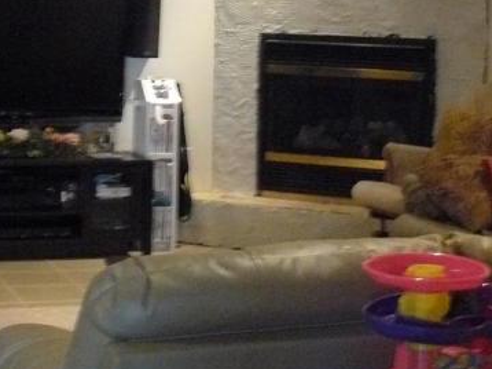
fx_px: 1463
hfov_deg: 19.0
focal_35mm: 103
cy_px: 36
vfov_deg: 14.2
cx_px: 164
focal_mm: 6
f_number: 2.8
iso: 400
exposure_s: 1/10
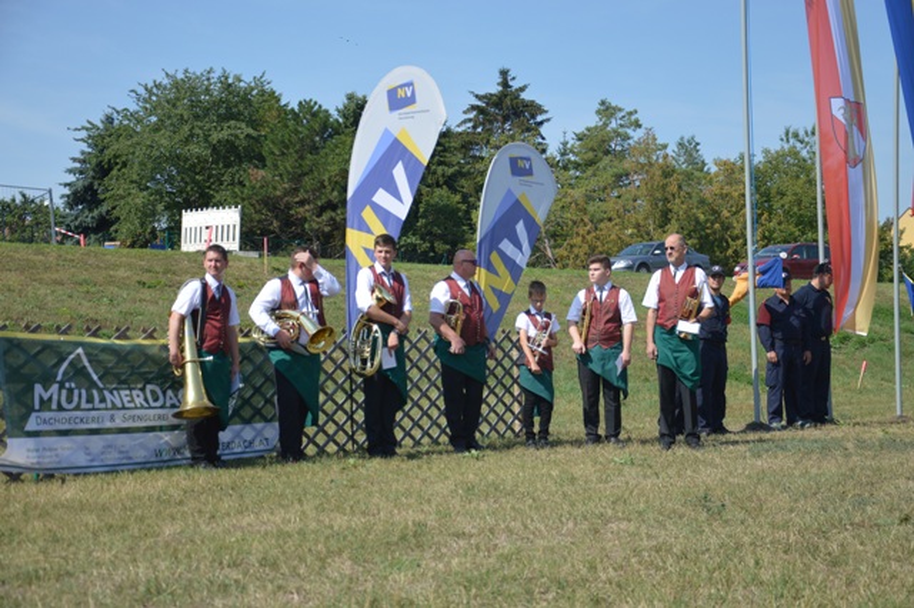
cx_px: 457
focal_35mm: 63
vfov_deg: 21.5
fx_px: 1599
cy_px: 304
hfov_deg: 31.9
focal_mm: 42
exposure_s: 1/640
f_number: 4.8
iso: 100
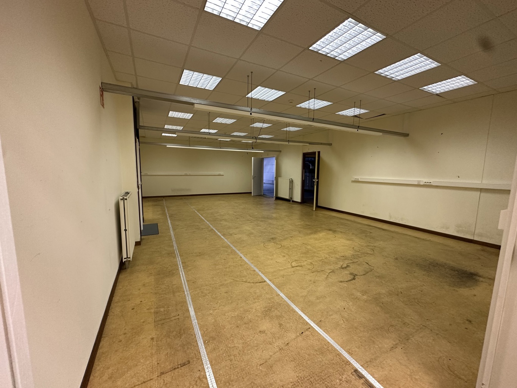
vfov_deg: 85.7
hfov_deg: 102.1
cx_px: 258
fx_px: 209
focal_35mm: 14
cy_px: 194
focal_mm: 2.22
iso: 250
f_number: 2.2
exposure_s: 1/100
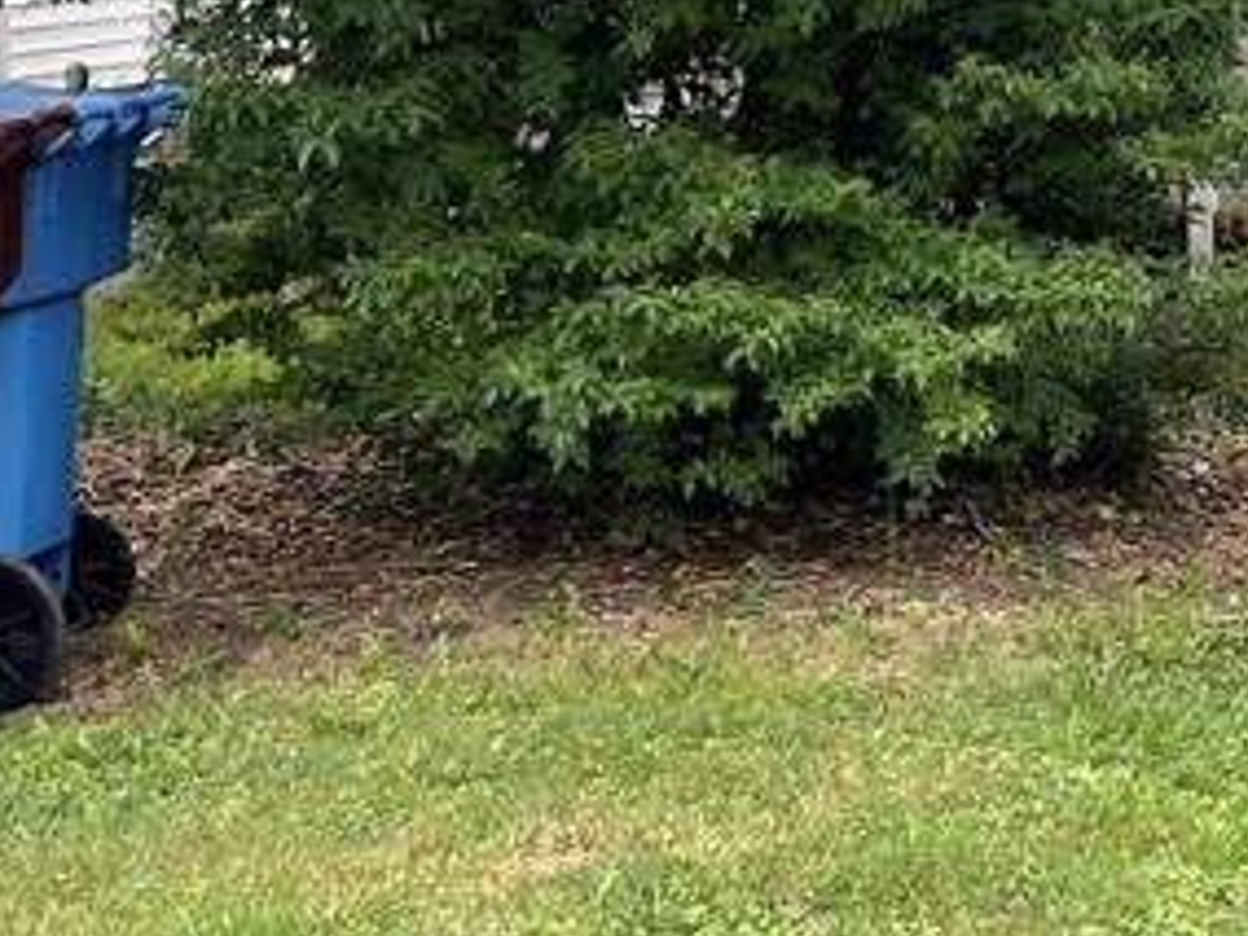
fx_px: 3245
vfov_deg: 15.5
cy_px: -325
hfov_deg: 19.5
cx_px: 1749
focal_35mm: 90
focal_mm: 5.1
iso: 32
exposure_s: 1/443
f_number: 1.6
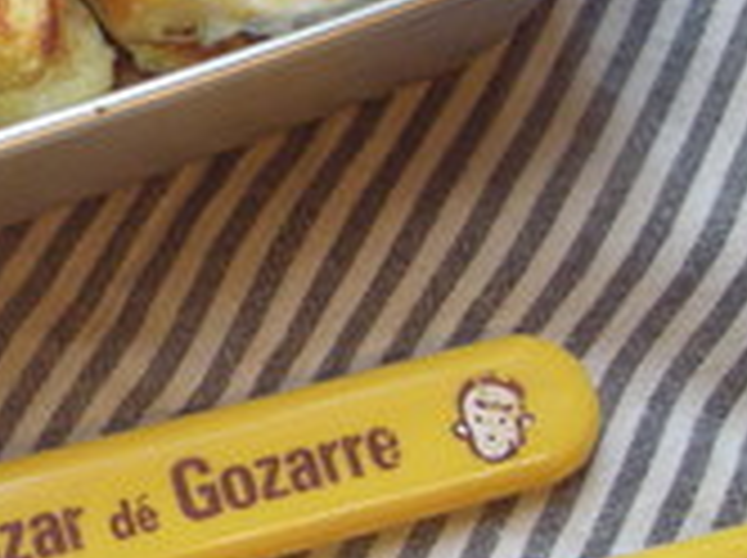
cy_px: 104
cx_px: -194
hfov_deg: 19.6
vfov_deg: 15.7
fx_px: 2004
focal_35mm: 93
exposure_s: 1/60
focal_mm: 5.7
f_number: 2.8
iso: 230
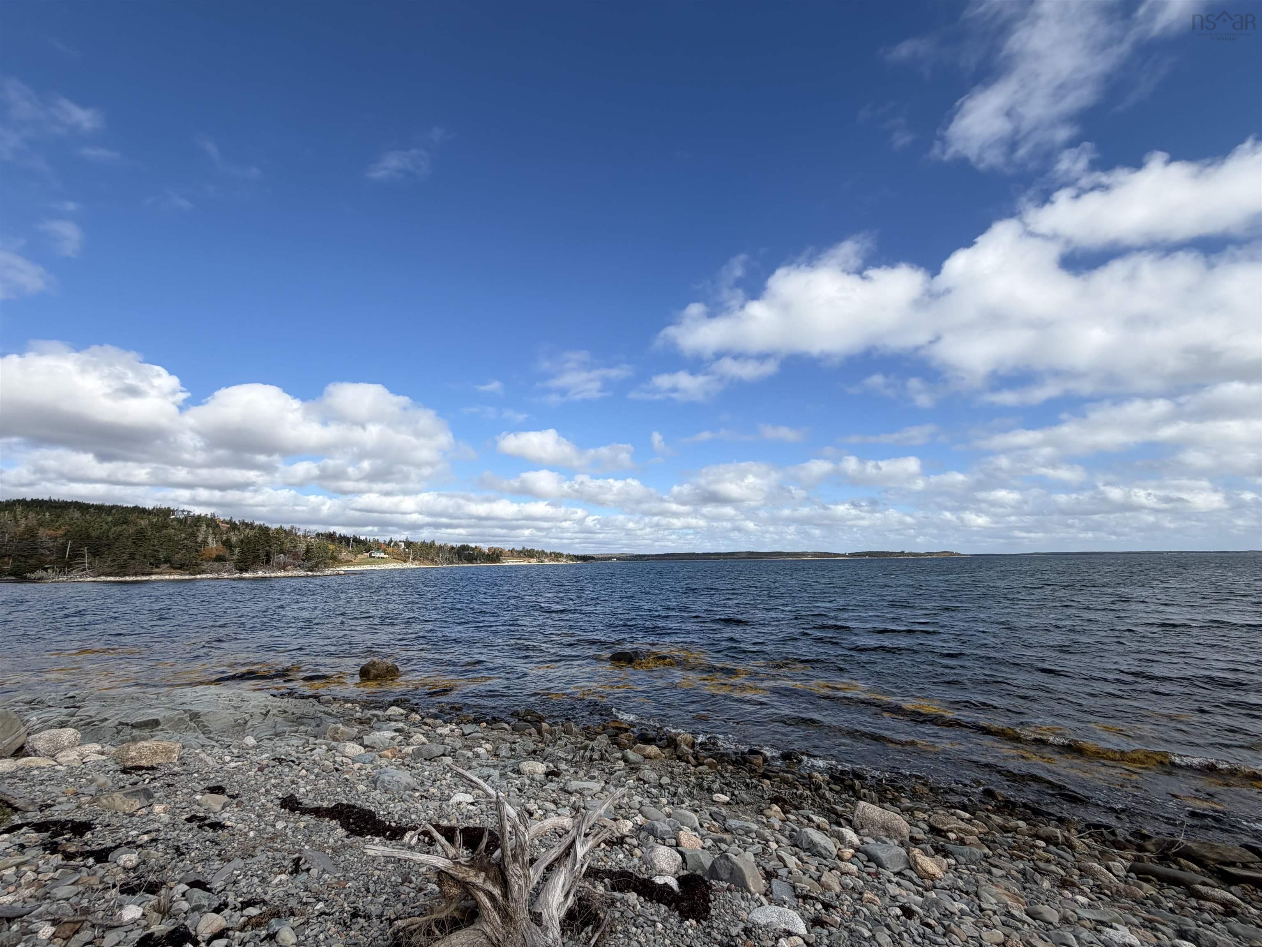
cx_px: 631
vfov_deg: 85.7
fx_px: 510
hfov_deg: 102.1
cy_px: 474
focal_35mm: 14
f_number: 2.2
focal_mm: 2.22
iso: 20
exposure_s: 1/955
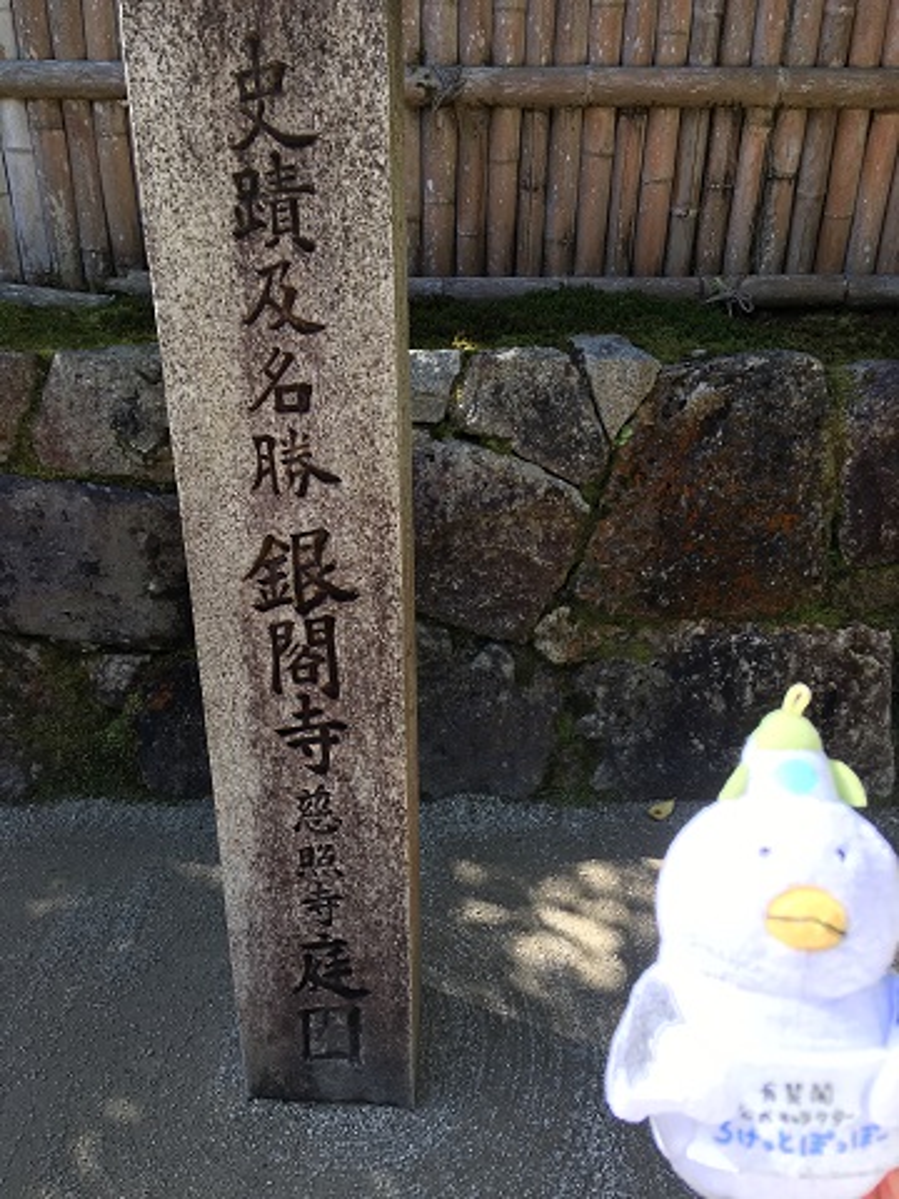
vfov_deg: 61.7
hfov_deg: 48.2
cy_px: 600
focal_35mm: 29
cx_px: 450
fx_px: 1004
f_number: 2.2
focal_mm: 4.15
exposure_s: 1/221
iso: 25
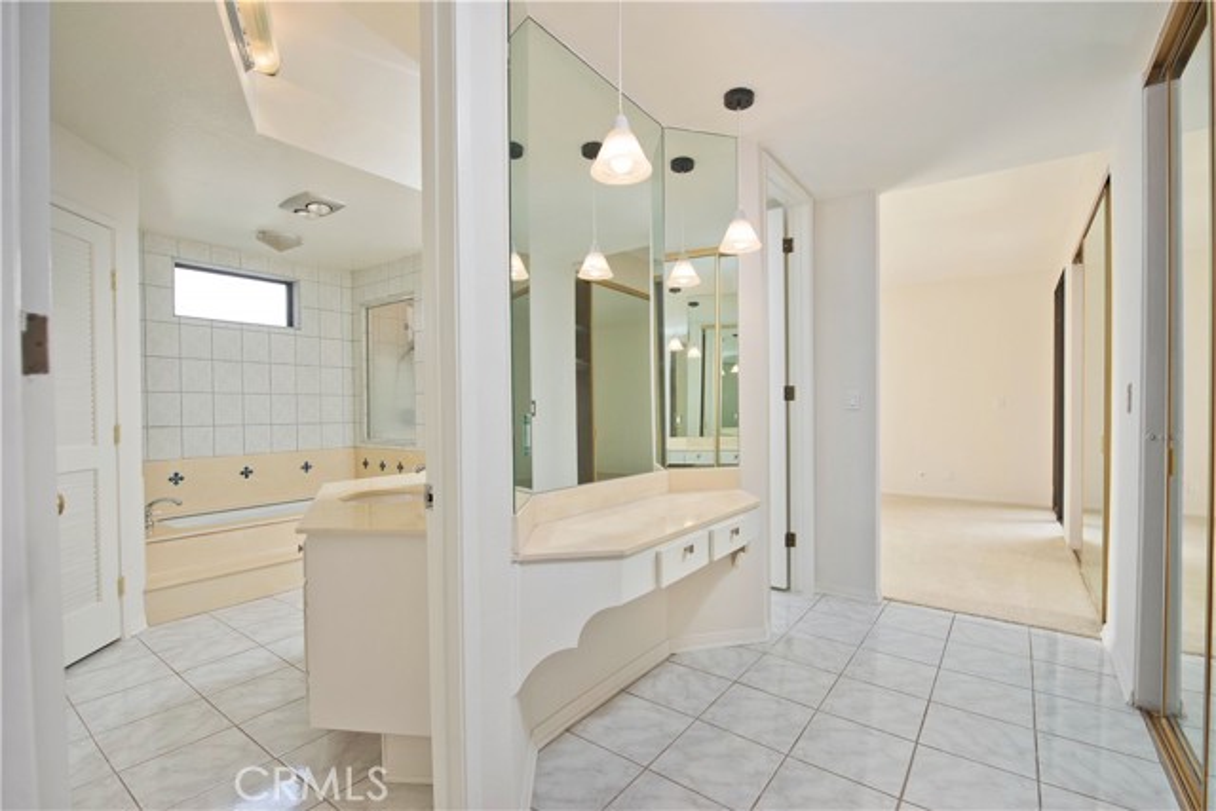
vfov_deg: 73.8
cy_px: 406
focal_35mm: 16
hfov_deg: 96.7
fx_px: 541
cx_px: 608
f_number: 5.6
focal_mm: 16
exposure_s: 1/200
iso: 400
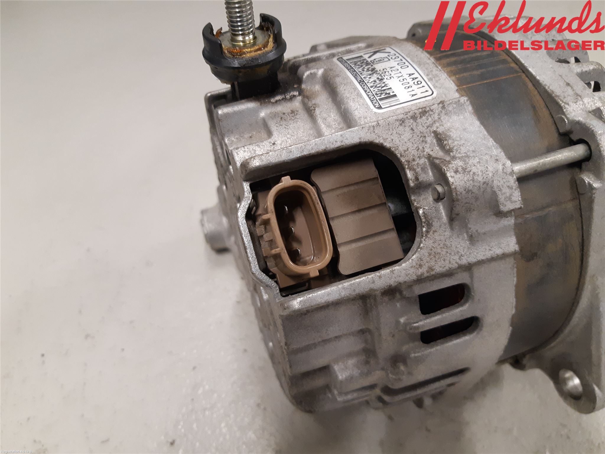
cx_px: 302
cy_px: 227
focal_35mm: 26
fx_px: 454
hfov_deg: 67.3
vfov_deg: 53.1
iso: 200
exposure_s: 1/50
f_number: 1.7
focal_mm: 3.93
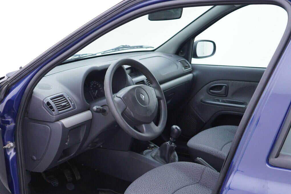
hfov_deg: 38.3
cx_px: 91
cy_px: 134
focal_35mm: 51
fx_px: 412
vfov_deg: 26.3
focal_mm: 24
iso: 125
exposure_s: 1/40
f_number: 2.8
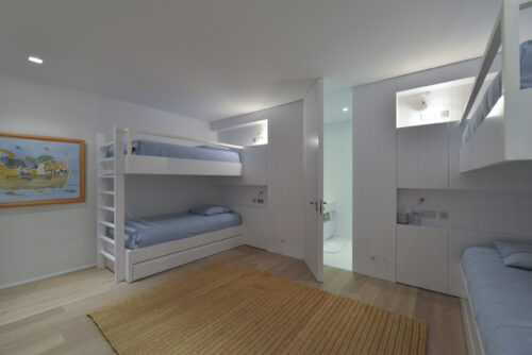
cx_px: 266
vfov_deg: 81.3
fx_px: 207
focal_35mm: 14
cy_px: 178
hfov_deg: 104.2
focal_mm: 14
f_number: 8
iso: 1000
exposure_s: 1/30
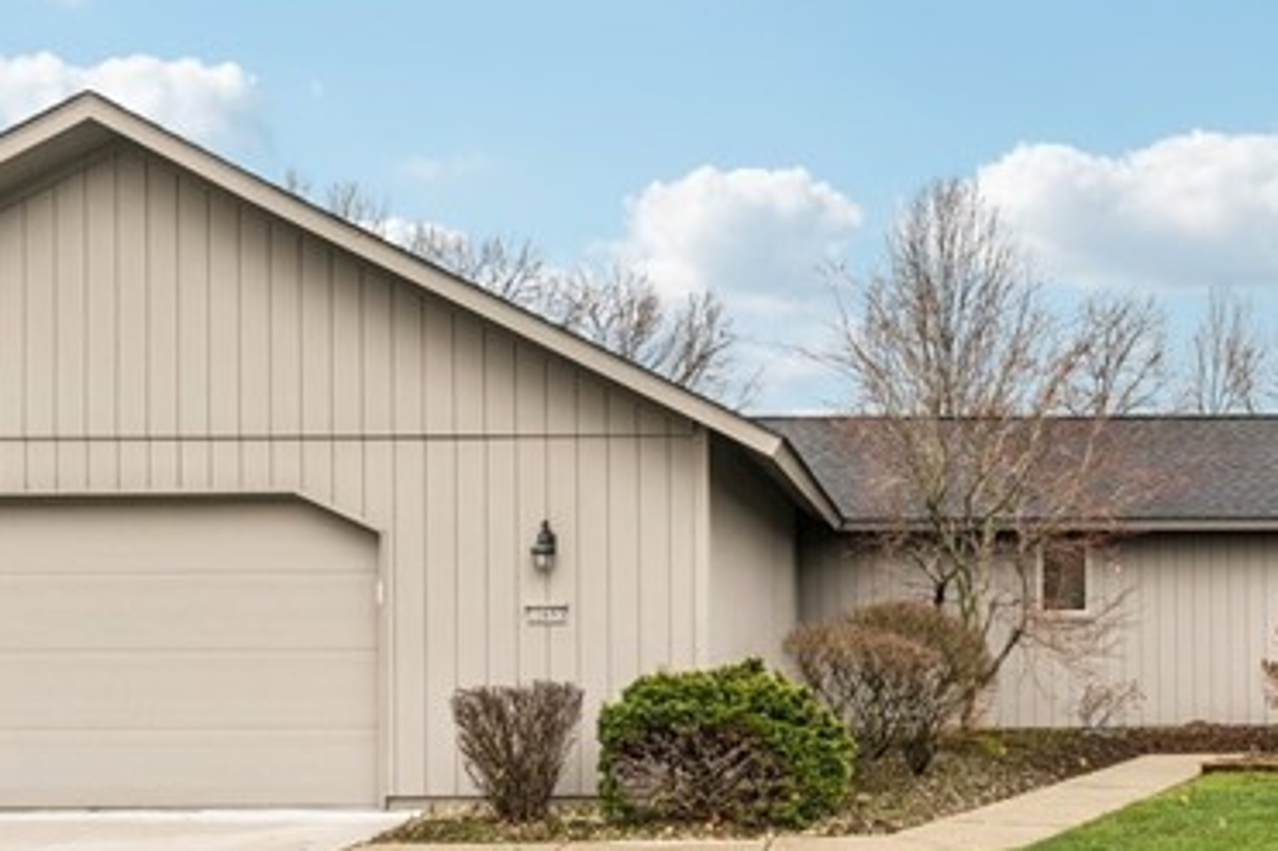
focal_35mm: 41
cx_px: 954
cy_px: 622
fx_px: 1455
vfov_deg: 32.1
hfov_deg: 45.8
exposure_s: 1/25
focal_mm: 14
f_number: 8
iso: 200
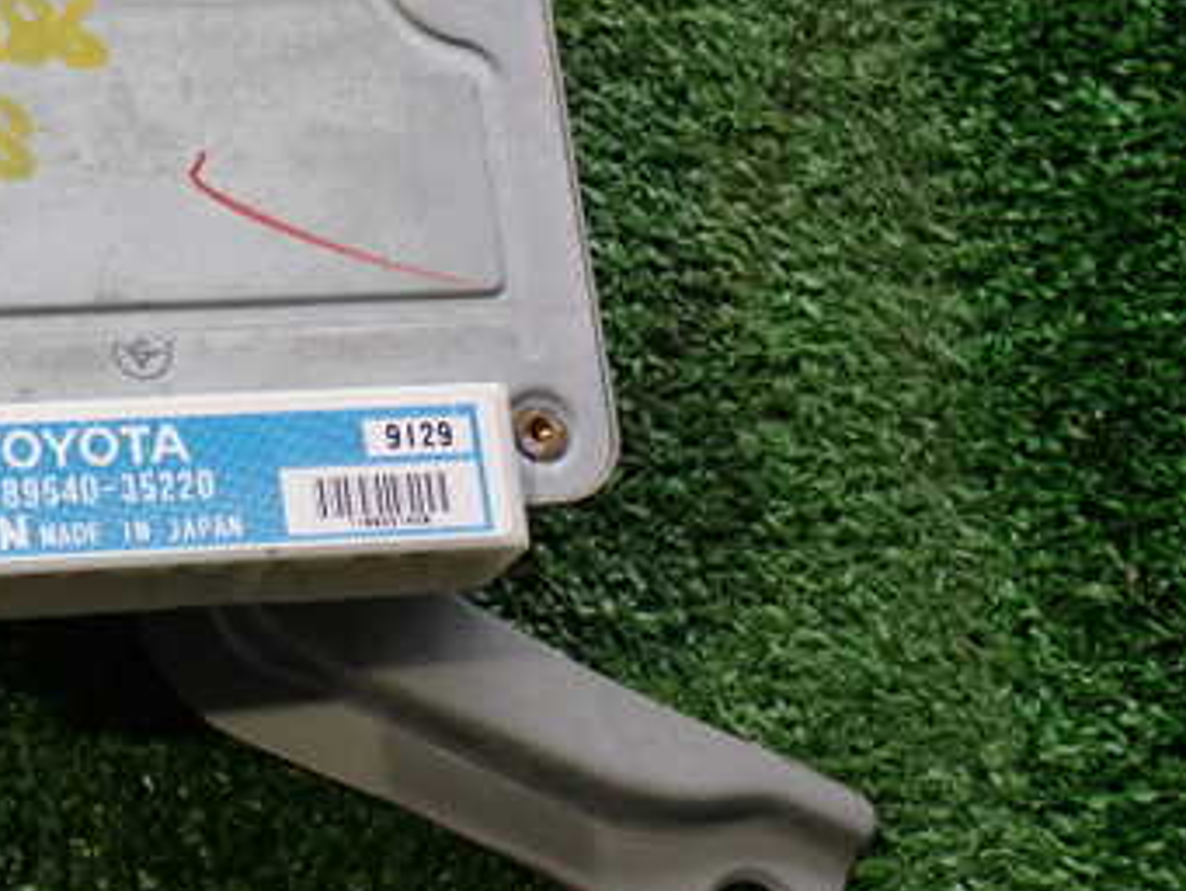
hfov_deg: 19.0
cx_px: 219
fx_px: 3496
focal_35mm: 102
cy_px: 331
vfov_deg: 14.5
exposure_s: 1/60
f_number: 3.5
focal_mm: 10.35
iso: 320
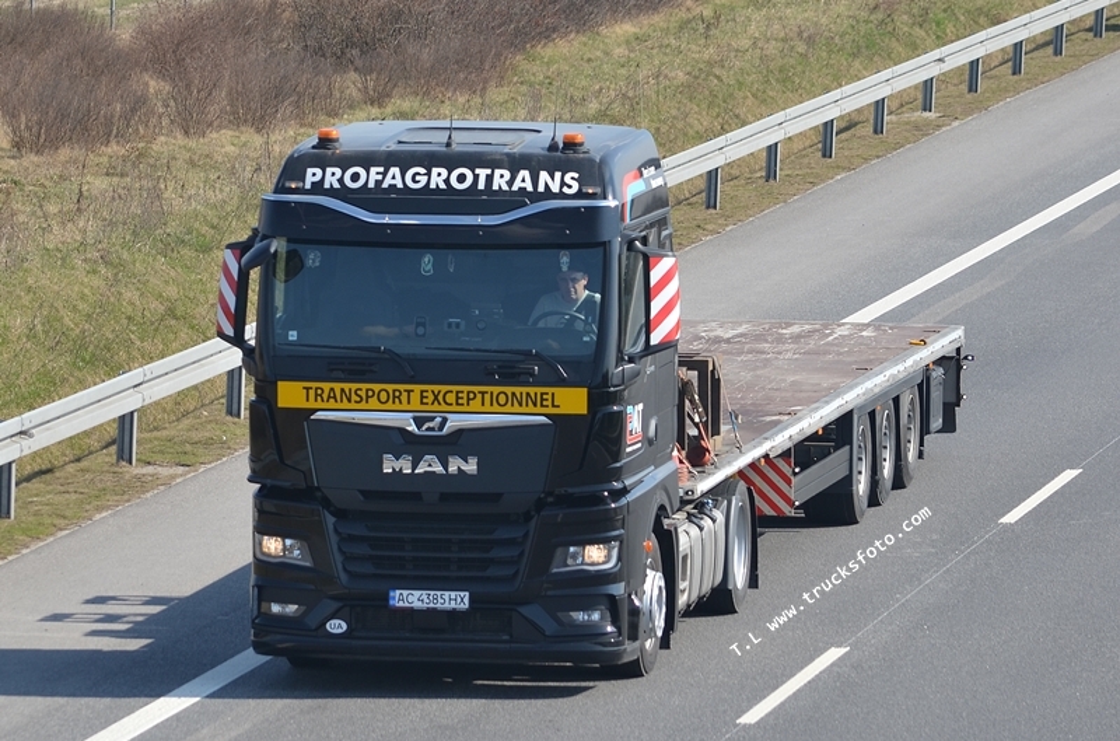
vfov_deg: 6.7
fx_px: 6284
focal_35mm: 202
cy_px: 370
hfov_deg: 10.2
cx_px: 560
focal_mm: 135
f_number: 5.6
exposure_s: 1/800
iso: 180
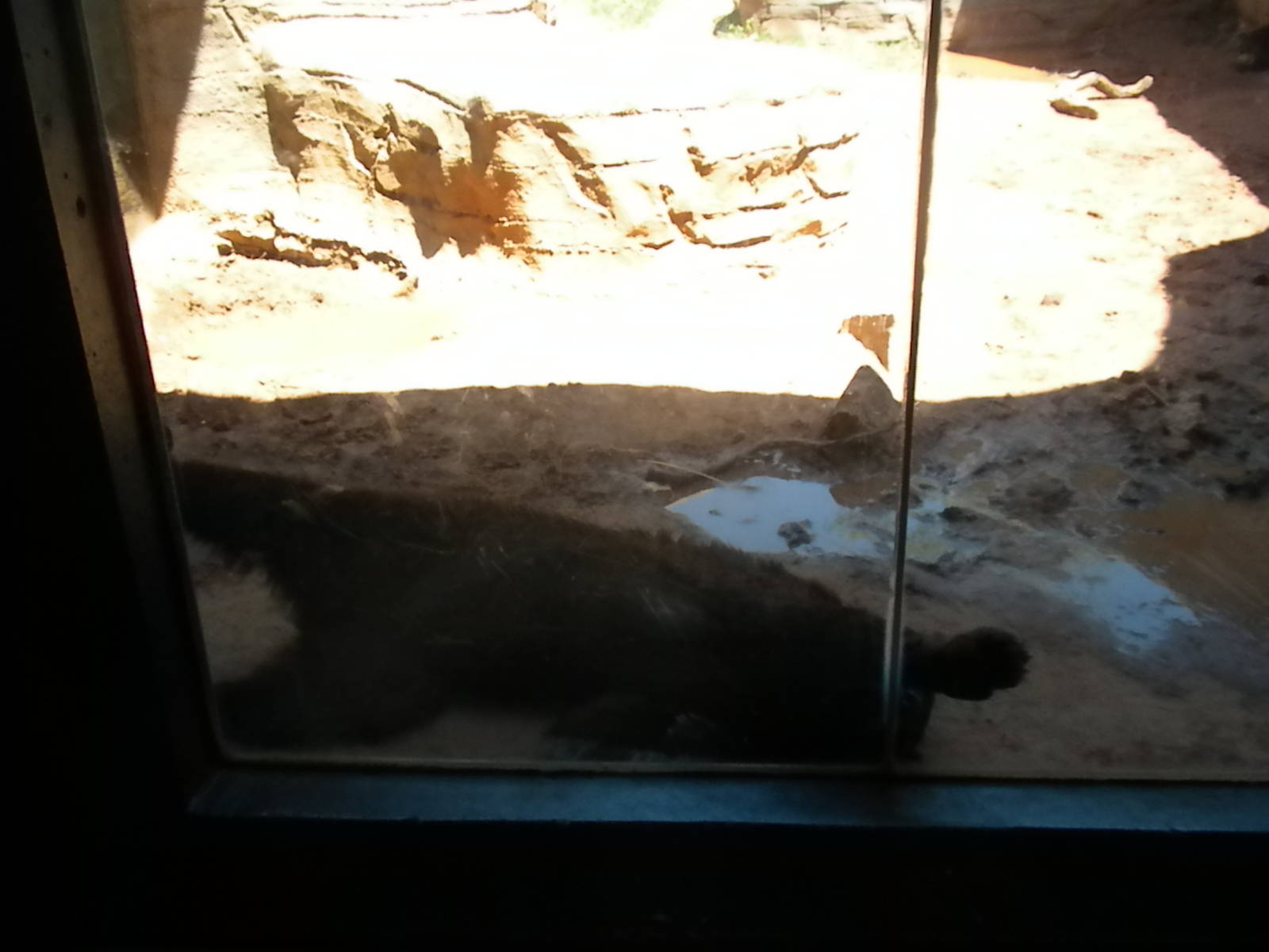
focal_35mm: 37
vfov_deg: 38.7
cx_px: 634
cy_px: 476
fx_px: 1356
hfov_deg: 50.1
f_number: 10
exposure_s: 1/84.3
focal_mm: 6.6
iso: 640
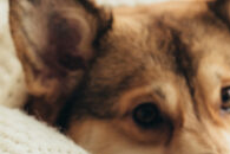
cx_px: -21
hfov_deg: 3.7
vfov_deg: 2.4
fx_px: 3590
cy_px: 194
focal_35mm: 562
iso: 320
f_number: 3.5
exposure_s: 1/400
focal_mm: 150
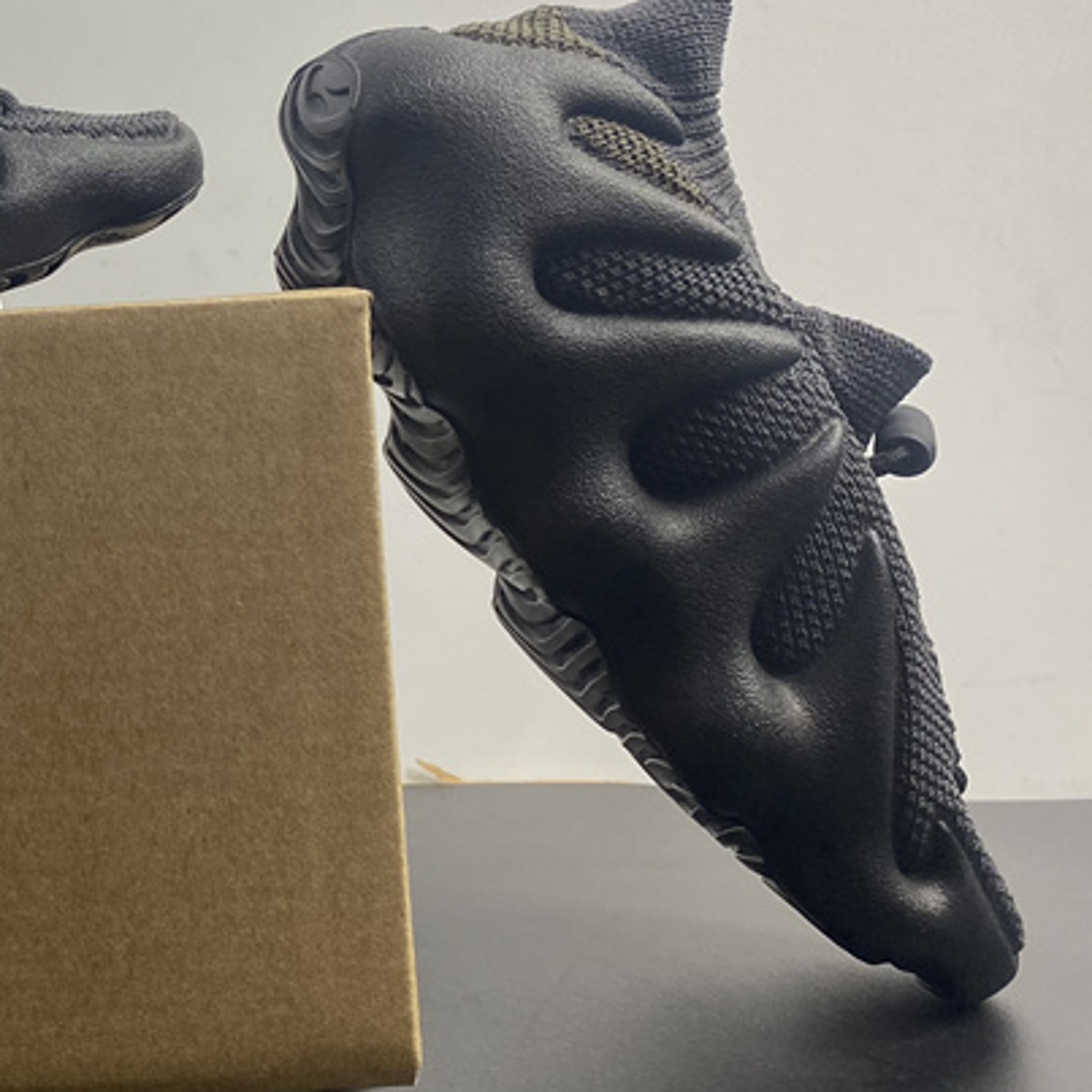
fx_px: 2034
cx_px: -114
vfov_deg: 29.8
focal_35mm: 57
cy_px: 369
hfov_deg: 27.5
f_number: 1.8
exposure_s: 1/100
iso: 50
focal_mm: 4.25
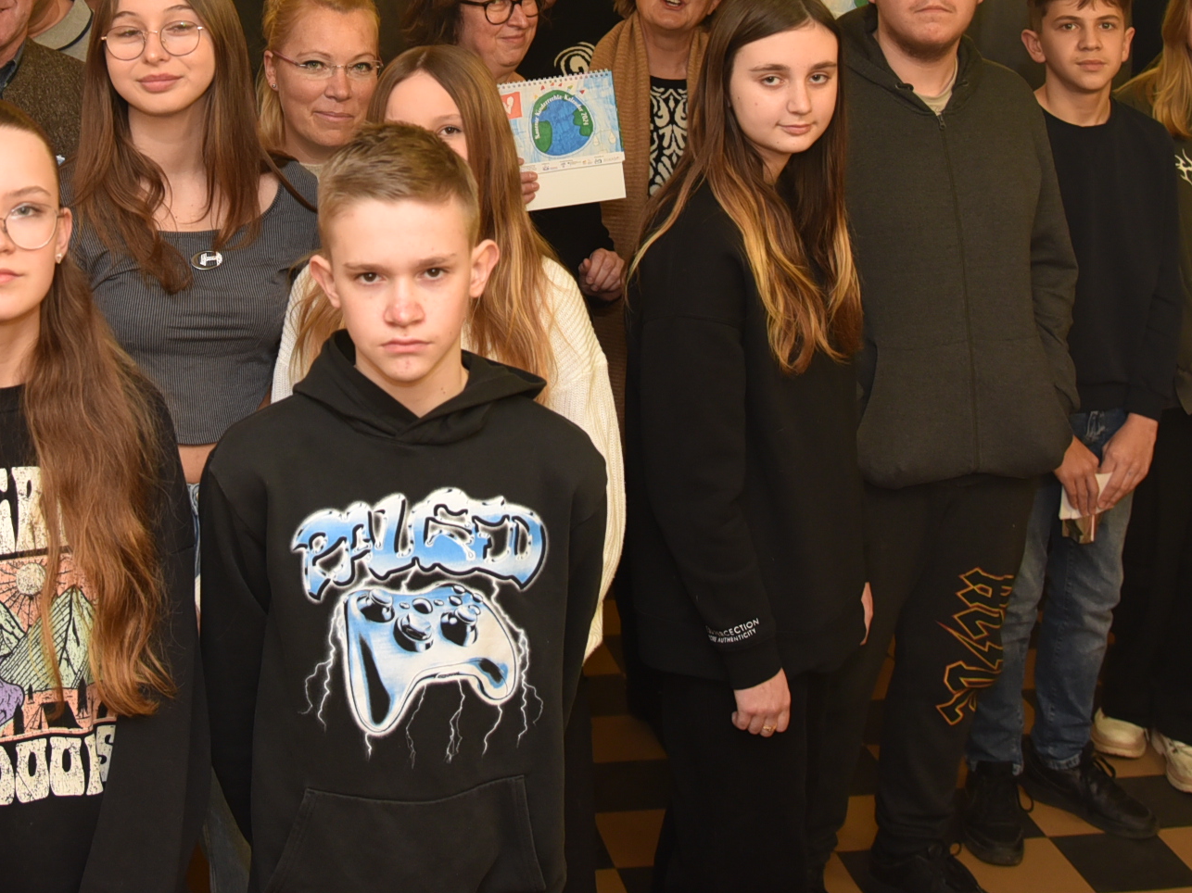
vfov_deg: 22.3
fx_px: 2169
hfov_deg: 30.4
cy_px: -19
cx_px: 374
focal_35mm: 63
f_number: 4
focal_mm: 28
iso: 800
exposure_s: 1/60
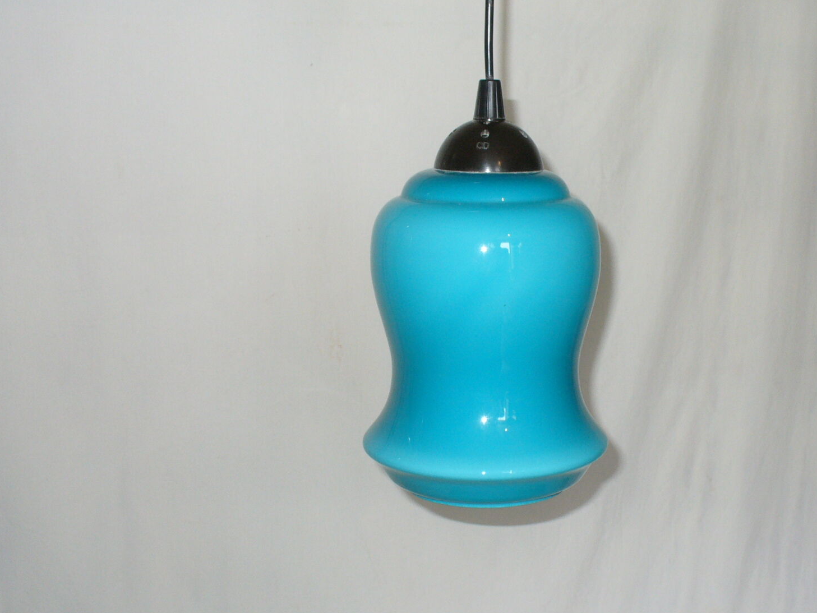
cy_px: 266
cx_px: 562
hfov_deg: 36.3
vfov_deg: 28.0
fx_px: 1227
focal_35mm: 52
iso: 125
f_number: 2.8
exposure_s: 1/30
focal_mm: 6.1
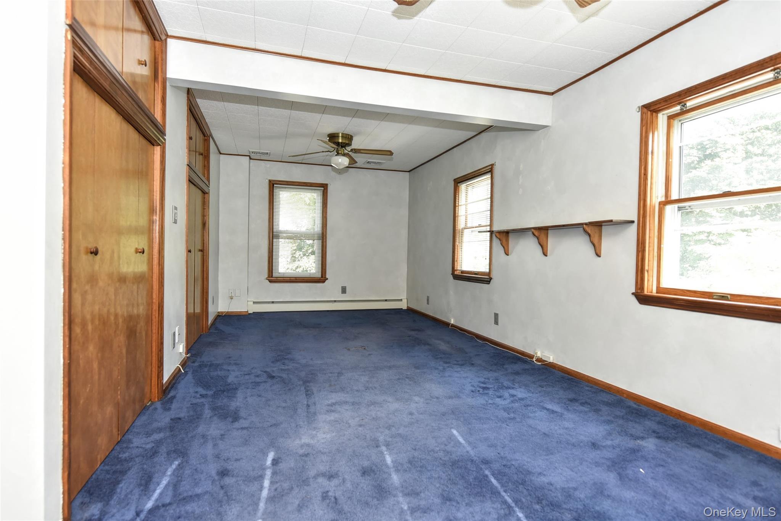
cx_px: 390
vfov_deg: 64.6
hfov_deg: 86.9
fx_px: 412
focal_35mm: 19
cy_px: 260
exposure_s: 1/90
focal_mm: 19
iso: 800
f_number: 4.8
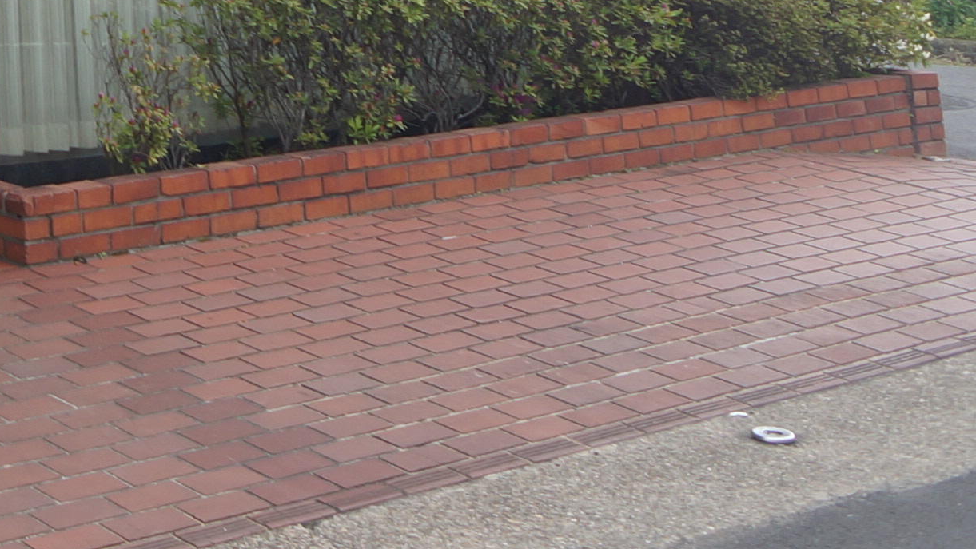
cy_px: -677
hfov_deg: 19.1
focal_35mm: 101
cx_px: -399
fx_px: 2614
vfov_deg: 10.6
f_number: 4.5
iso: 100
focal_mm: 16
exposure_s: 1/80
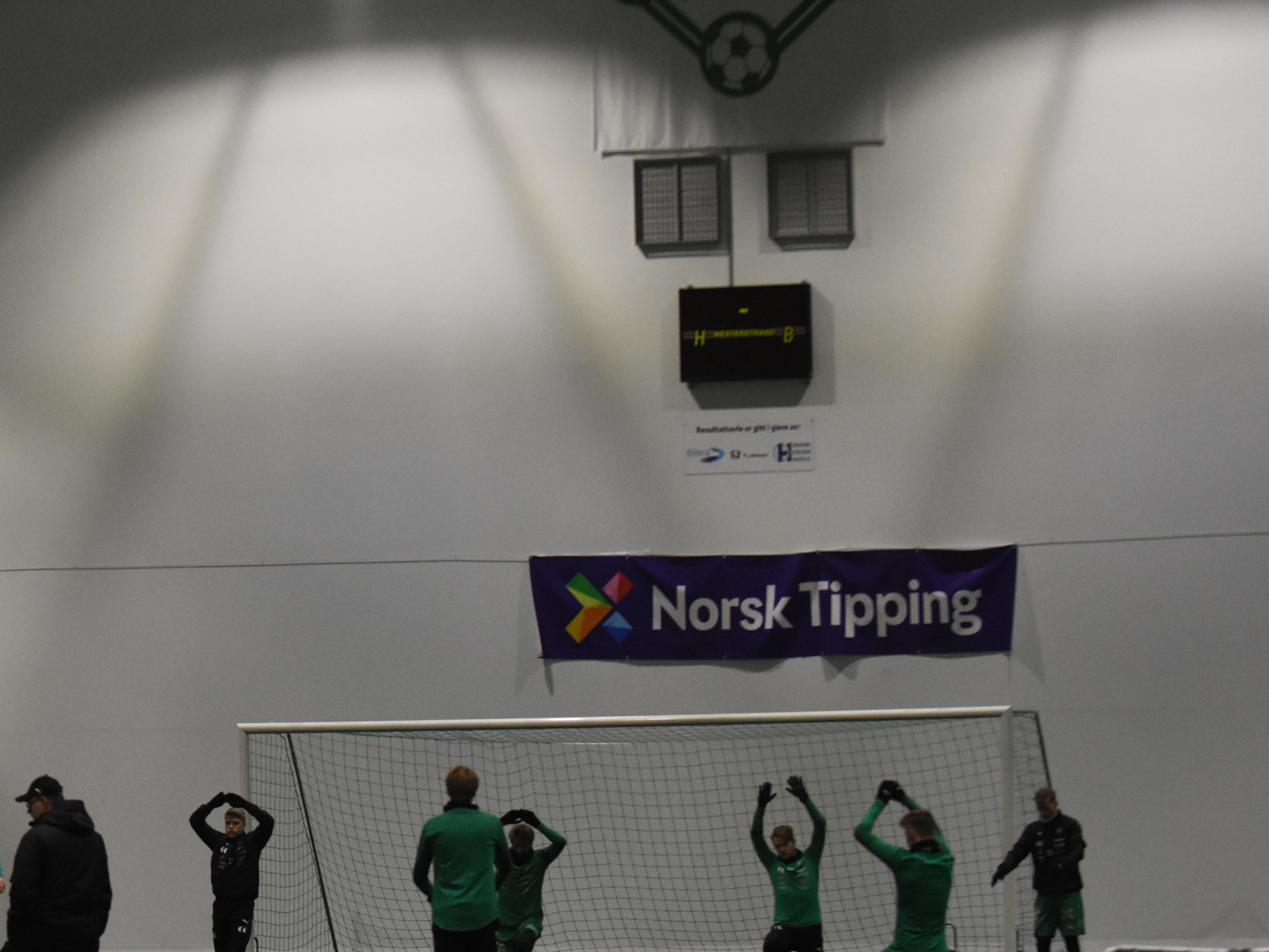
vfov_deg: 8.1
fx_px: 6709
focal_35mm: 183
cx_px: 161
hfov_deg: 10.8
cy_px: 549
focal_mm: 70
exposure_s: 1/500
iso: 2500
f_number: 2.8
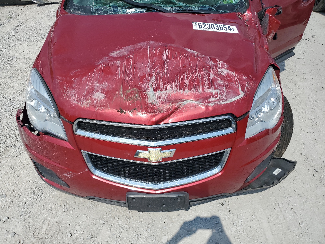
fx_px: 244
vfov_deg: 53.1
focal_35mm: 26
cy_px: 122
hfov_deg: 67.3
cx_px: 162
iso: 50
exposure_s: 1/5000
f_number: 1.5
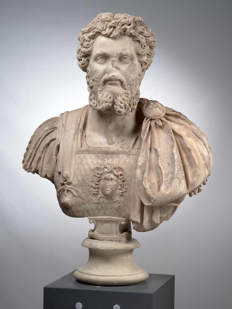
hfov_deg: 23.3
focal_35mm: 63
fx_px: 563
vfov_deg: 30.7
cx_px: 116
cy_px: 154
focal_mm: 80
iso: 200
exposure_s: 1/60
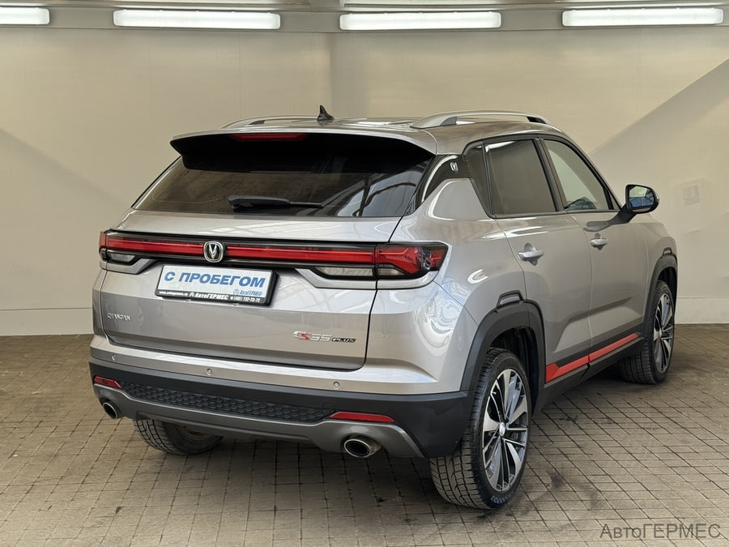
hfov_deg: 39.7
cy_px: 274
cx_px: 364
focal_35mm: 48
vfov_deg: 30.3
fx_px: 1011
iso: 64
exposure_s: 1/522
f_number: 1.78
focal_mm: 6.76
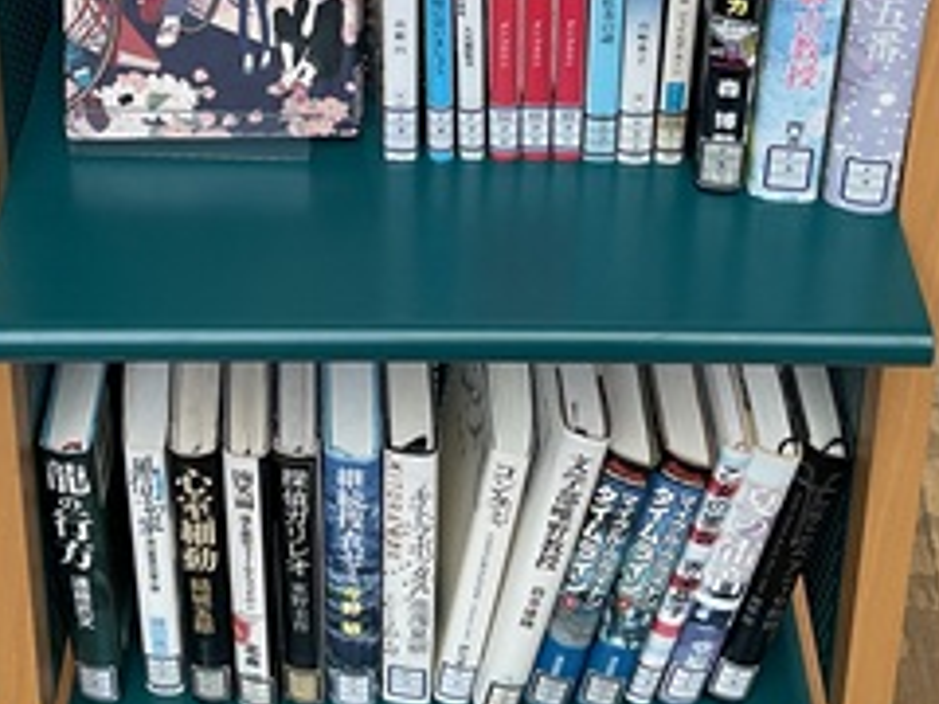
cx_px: 442
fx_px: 1980
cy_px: -104
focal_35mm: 73
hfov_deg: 26.7
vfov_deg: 19.2
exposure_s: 1/120
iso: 50
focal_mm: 3
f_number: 1.8
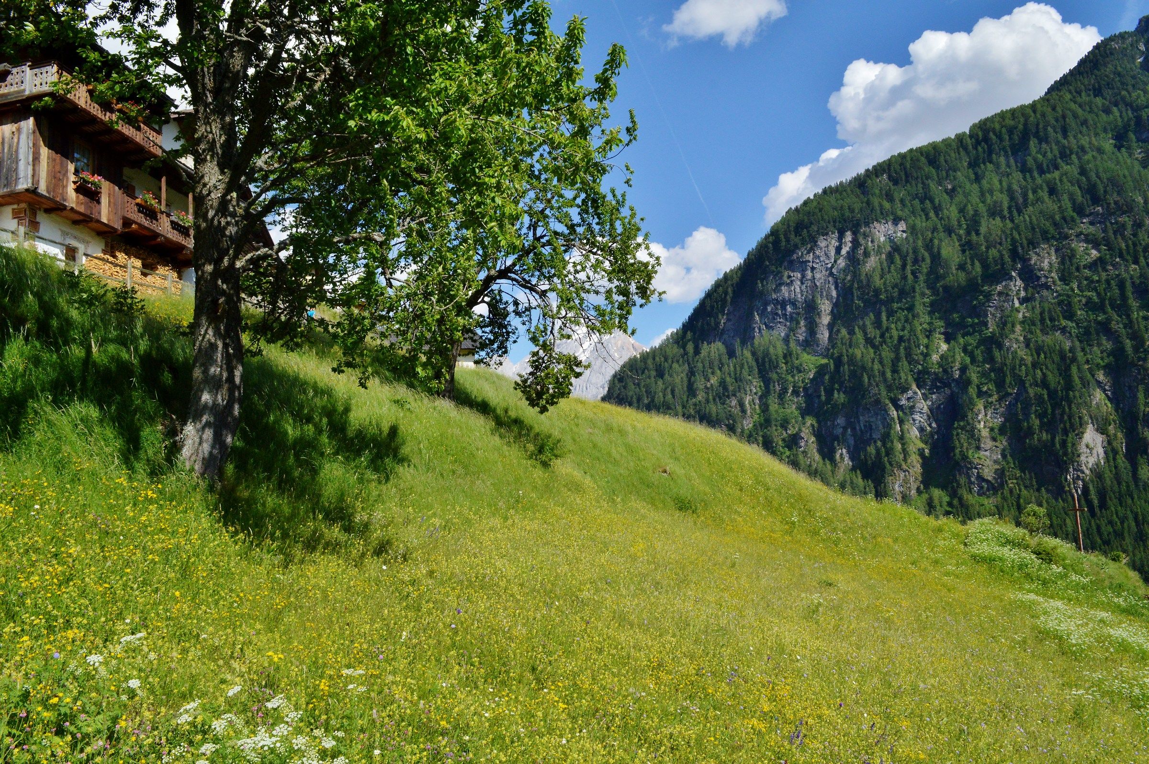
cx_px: 574
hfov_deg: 67.4
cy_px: 382
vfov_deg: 47.8
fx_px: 861
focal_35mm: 27
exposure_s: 1/800
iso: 800
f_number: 14
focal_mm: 18
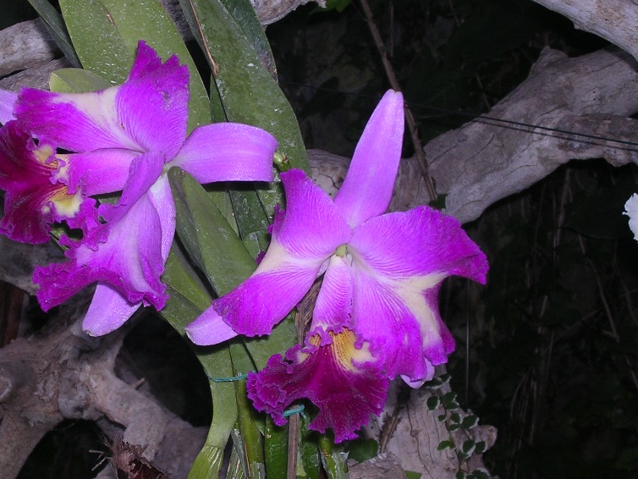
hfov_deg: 17.8
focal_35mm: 110
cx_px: 225
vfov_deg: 13.5
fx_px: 2028
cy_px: 261
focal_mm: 12.3
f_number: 4
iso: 119
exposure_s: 1/60.1
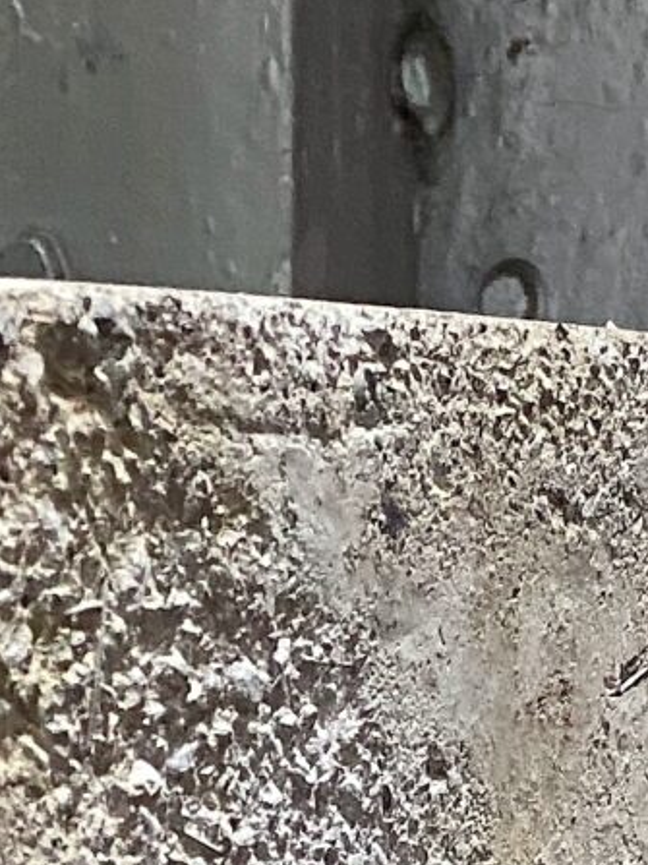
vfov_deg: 11.1
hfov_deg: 10.0
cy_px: 2098
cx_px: 308
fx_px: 3721
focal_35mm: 149
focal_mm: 4.25
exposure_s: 1/60
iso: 250
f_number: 1.8
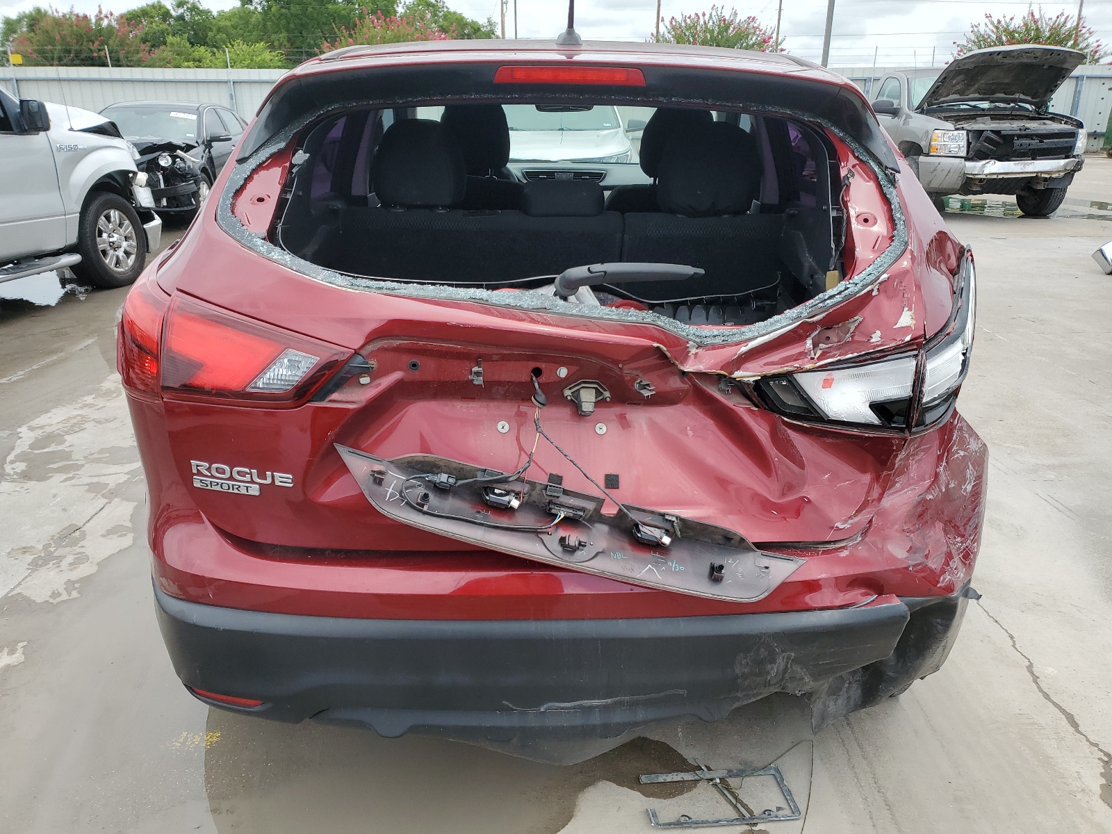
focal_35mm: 26
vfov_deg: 53.1
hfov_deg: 67.3
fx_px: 835
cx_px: 556
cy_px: 417
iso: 50
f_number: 1.5
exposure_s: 1/1250
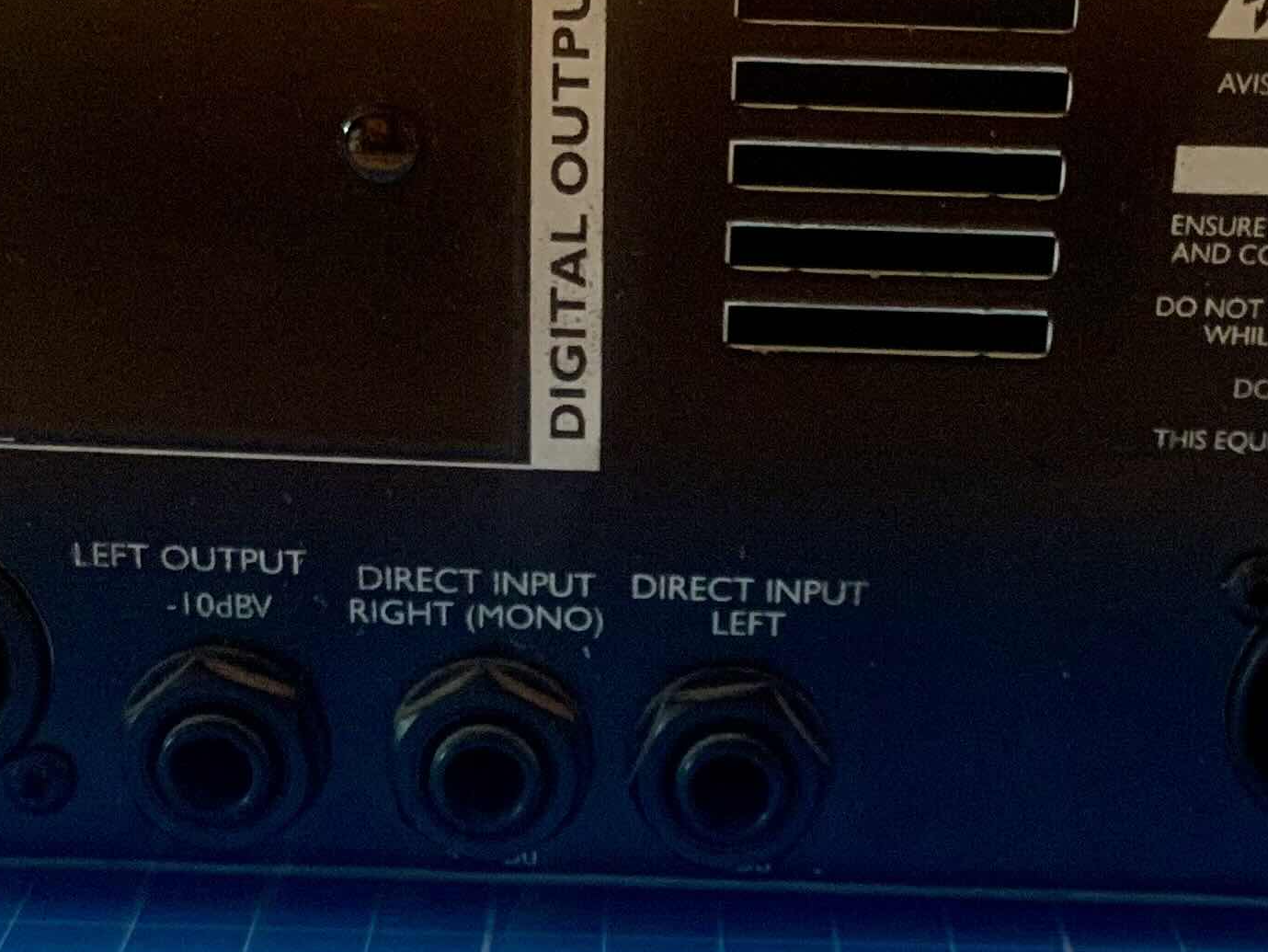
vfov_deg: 18.8
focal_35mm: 76
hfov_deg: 25.6
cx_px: 754
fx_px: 2785
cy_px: 967
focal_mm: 4.25
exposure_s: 1/40
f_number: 1.8
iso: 400
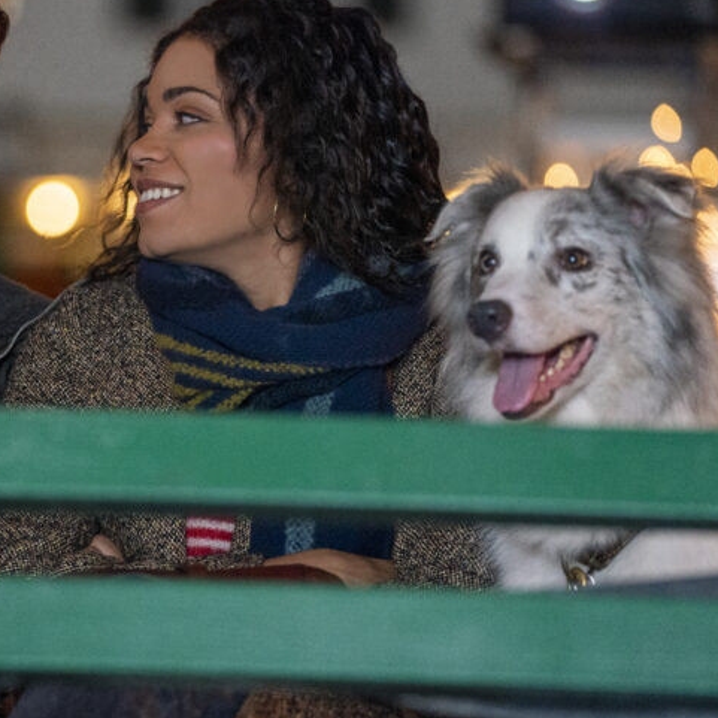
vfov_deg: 7.1
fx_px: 5820
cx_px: 234
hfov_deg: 7.1
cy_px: 296
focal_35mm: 248
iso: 6400
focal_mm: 156
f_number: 2.8
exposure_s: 1/320
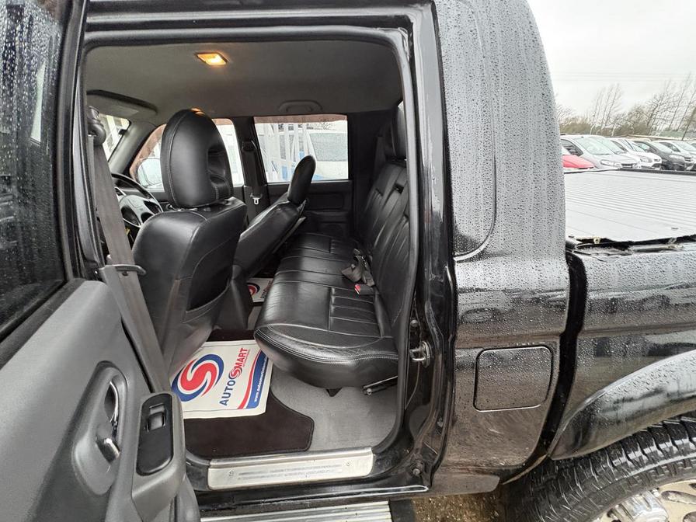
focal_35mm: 14
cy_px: 261
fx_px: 281
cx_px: 348
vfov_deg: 85.7
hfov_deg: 102.1
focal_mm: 2.22
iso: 640
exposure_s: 1/60
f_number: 2.2
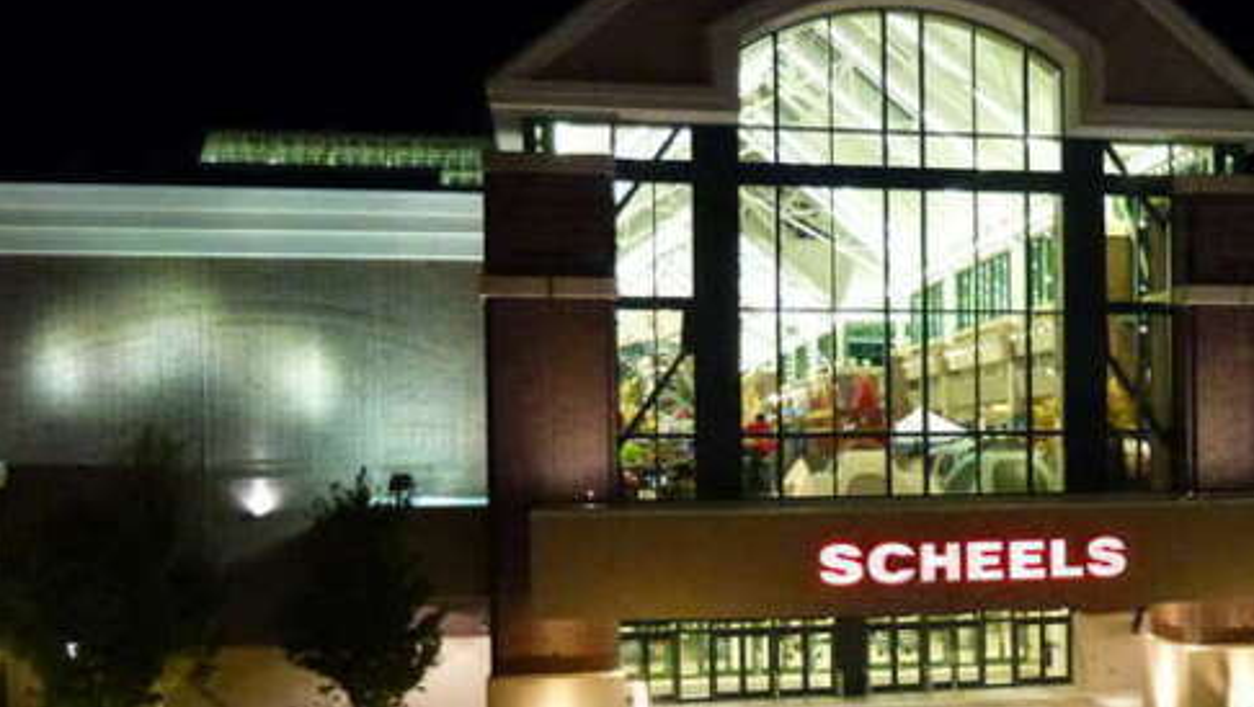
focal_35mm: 43
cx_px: 903
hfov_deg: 46.0
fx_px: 1431
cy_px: 490
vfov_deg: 27.5
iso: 800
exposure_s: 1/25
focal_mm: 4.3
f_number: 3.3
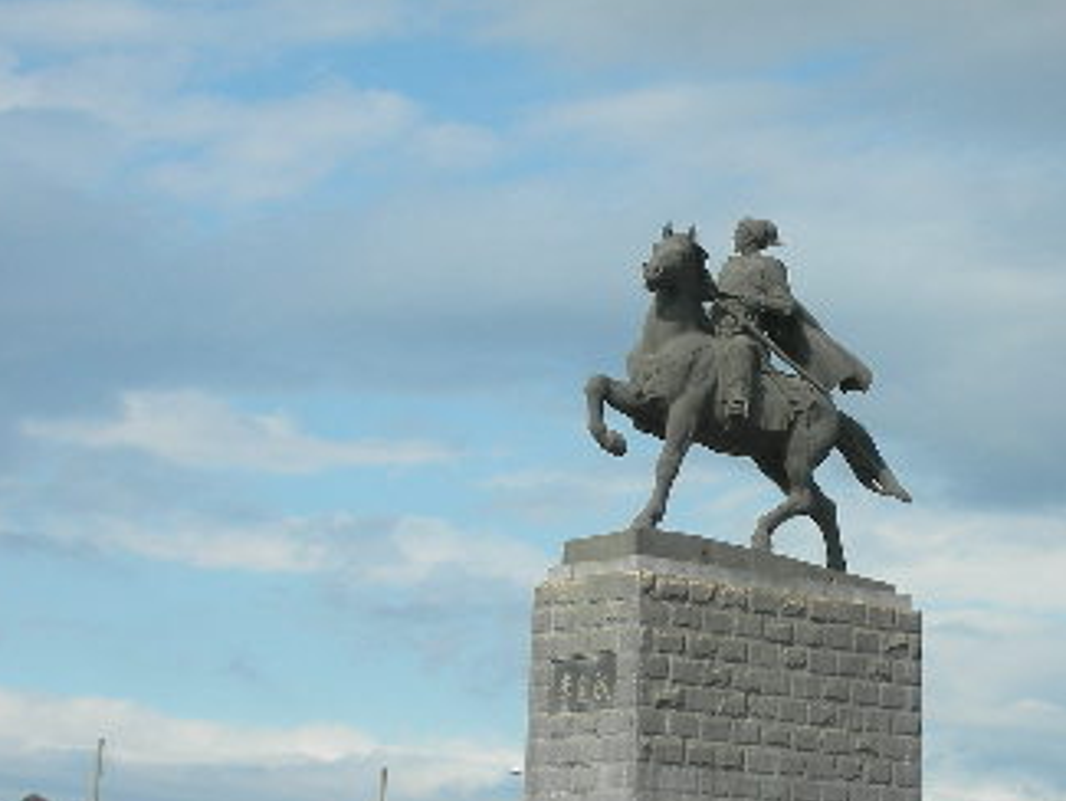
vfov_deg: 12.3
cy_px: 588
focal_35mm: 120
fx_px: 3697
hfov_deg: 16.4
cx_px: 702
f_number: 4
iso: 50
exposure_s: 1/449
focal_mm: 10.1
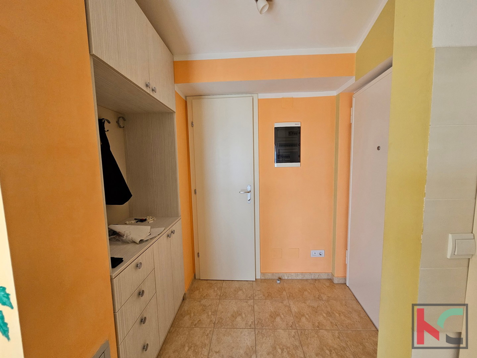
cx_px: 238
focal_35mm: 13
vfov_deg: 89.9
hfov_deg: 106.2
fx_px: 179
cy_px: 179
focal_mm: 2.2
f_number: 2.2
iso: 80
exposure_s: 1/193
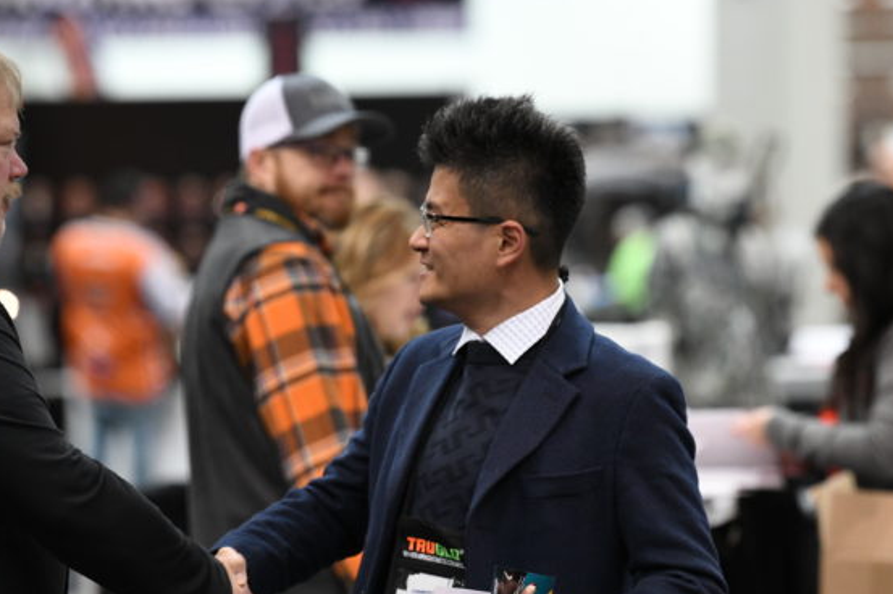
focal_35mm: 264
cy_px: 366
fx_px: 6545
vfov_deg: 5.2
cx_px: 446
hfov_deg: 7.8
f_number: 4
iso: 3200
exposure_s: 1/250
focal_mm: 190
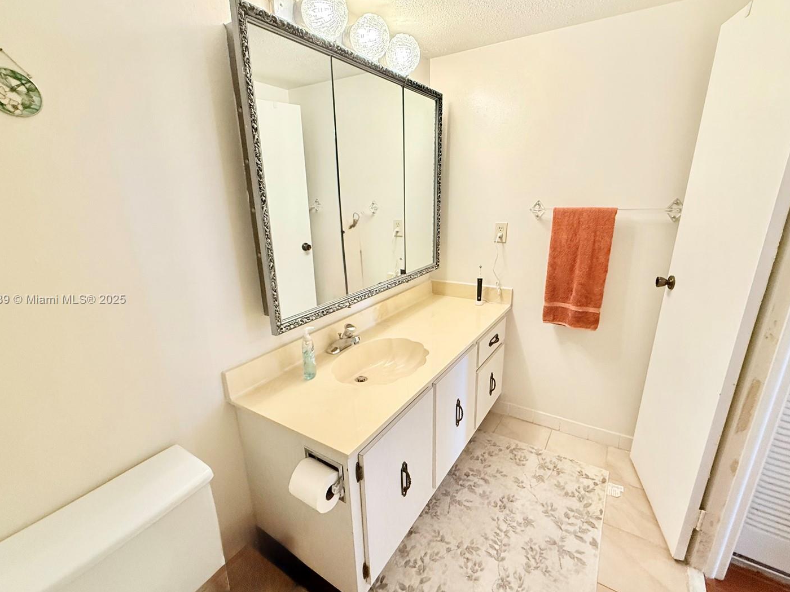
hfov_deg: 94.5
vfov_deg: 78.1
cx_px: 396
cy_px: 300
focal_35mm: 16
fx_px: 365
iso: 320
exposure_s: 1/120
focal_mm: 2.22
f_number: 2.2
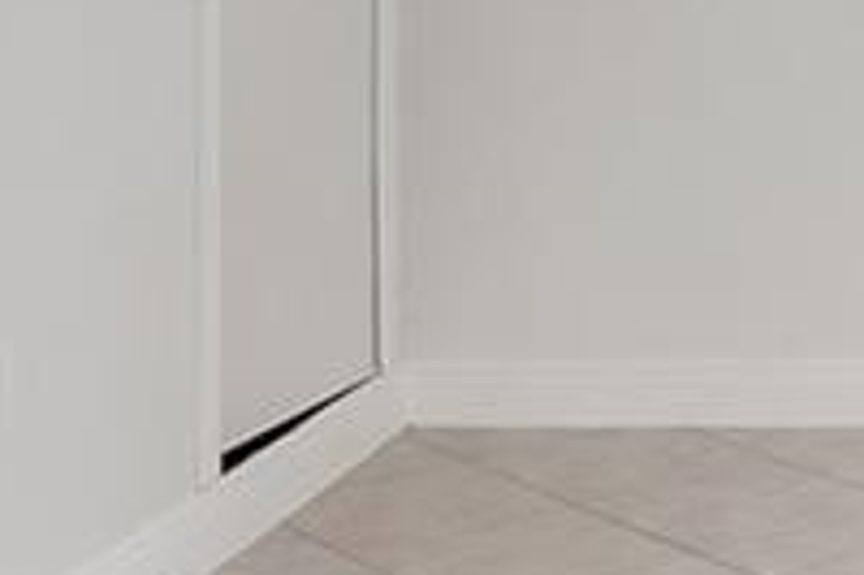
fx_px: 2878
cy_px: -346
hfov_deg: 14.8
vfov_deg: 10.9
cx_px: 1568
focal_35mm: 120
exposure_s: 1/3
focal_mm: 10
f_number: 11
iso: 160
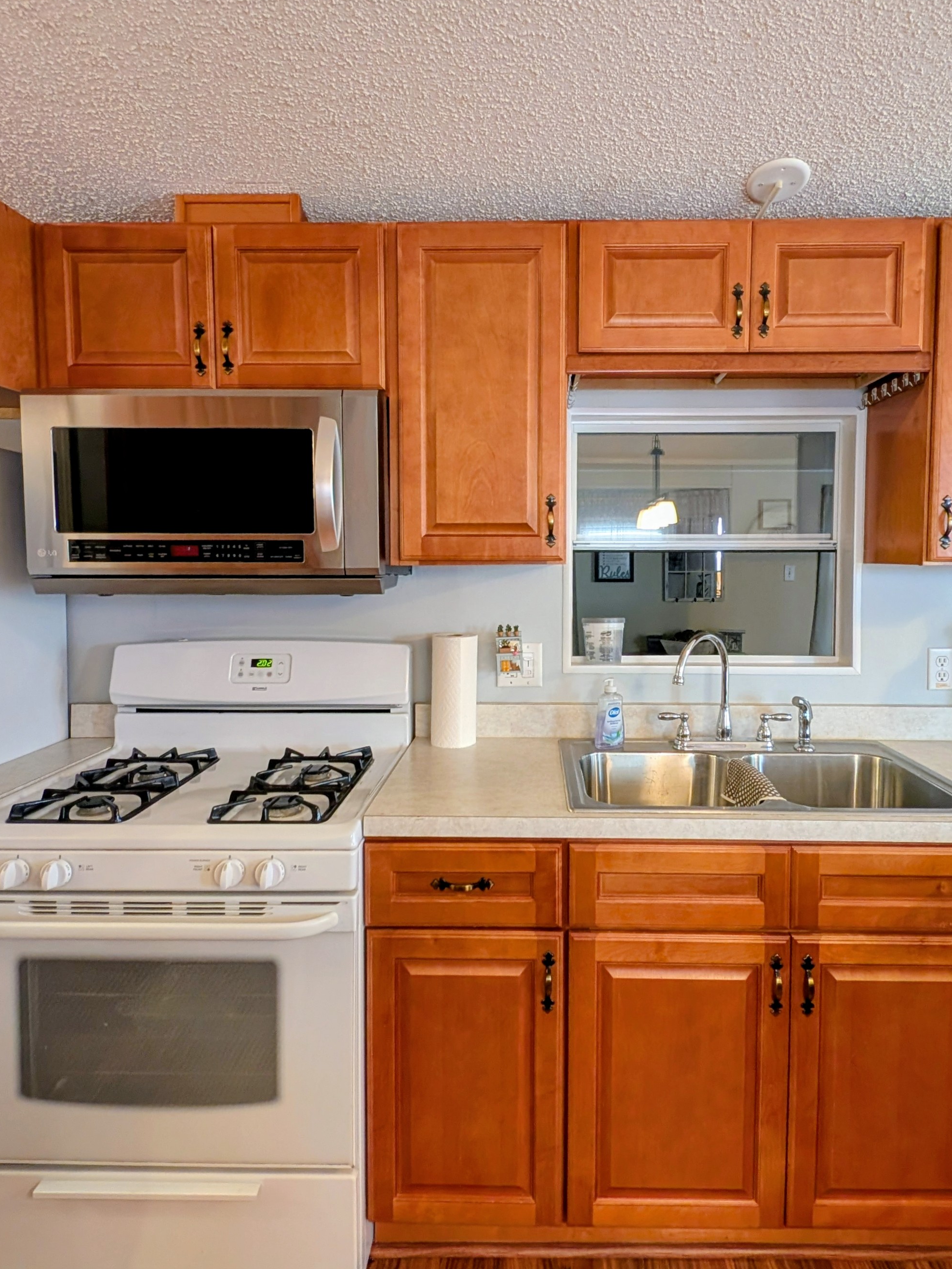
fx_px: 660
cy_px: 593
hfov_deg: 71.3
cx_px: 532
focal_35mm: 18
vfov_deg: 87.6
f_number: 1.95
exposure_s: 1/24
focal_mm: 2.23
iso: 319
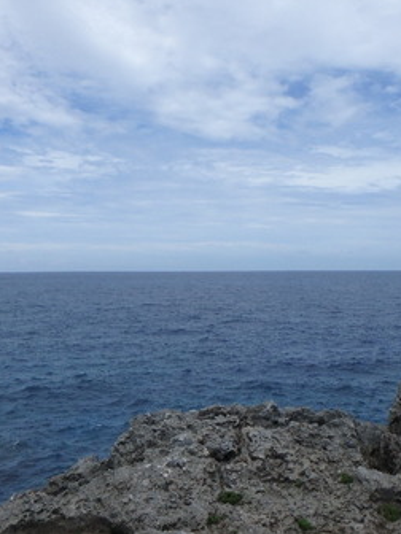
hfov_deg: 40.4
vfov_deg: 52.1
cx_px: 251
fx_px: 541
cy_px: 202
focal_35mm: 35
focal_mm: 3.7
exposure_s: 1/800
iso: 125
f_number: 6
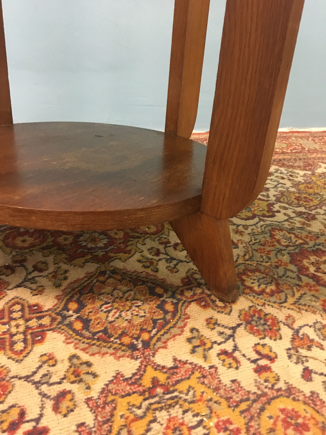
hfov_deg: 48.2
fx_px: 364
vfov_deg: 61.7
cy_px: 218
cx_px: 163
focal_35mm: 29
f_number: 2.2
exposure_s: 1/17
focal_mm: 4.15
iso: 320
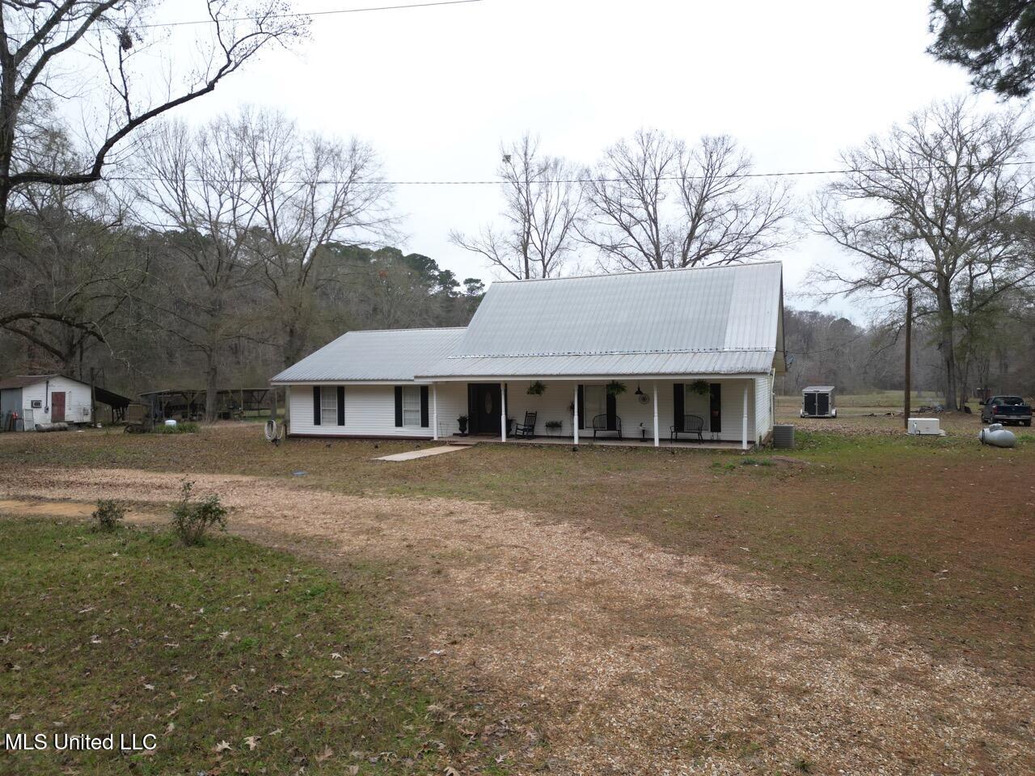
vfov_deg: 56.8
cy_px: 388
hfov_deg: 71.6
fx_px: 718
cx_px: 518
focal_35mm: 24
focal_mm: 6.72
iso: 100
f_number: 1.7
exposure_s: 1/640
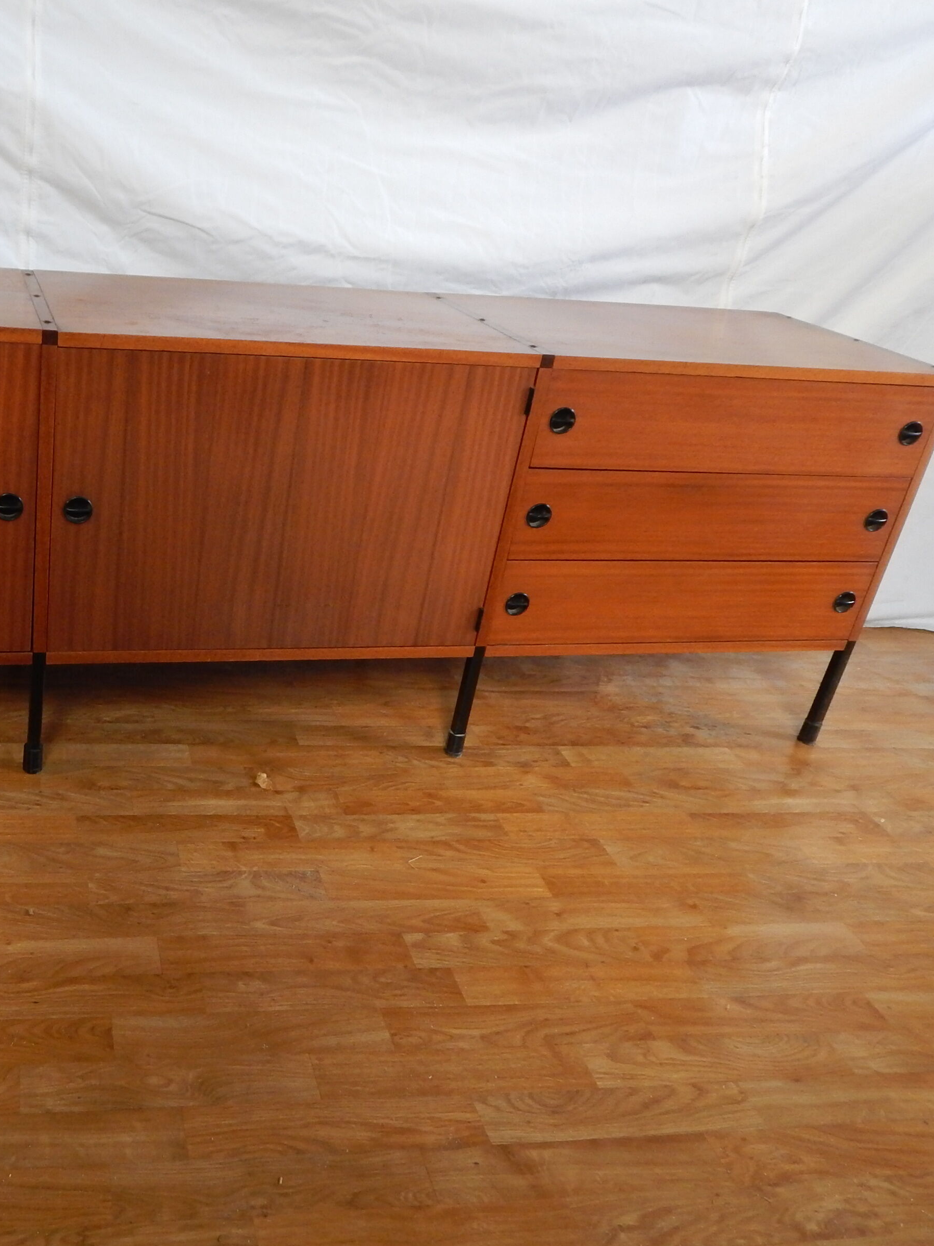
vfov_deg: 60.0
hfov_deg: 44.5
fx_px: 1079
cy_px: 622
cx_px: 186
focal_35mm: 30
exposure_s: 1/30
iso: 320
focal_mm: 4
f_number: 3
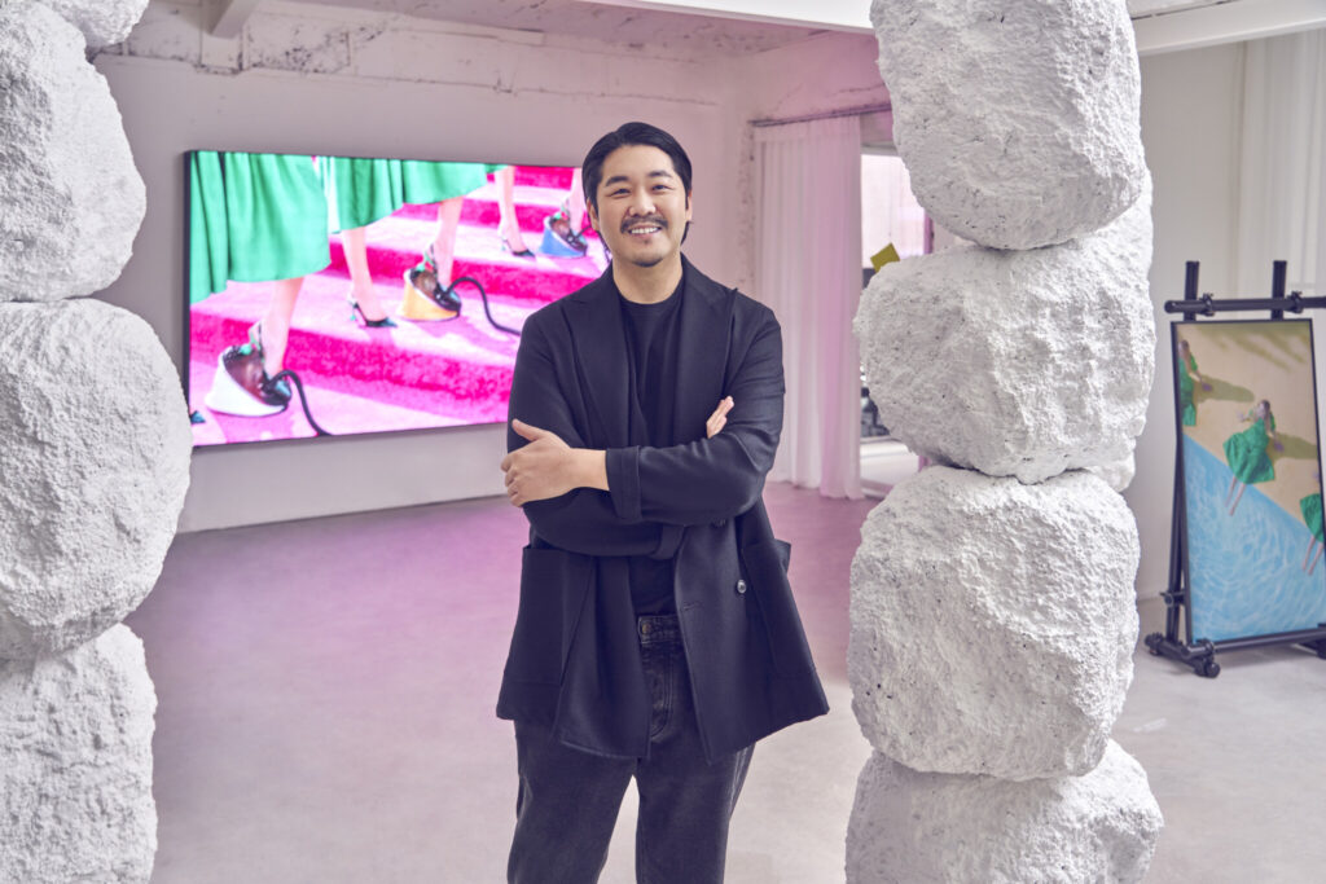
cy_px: 442
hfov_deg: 57.2
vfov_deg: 40.0
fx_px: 1216
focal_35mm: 33
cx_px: 663
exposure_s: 1/125
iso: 400
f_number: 4
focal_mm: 33
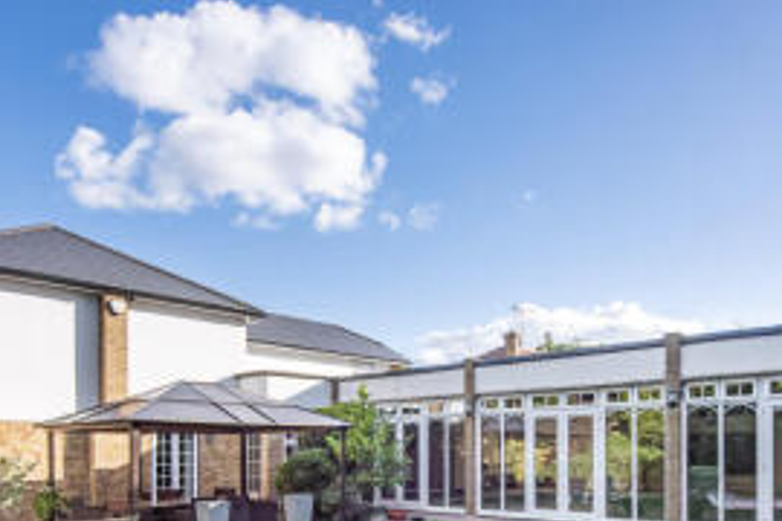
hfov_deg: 61.9
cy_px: 436
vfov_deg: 41.3
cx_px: 385
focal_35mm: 30
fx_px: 652
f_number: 11
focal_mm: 17
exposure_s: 1/320
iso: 400
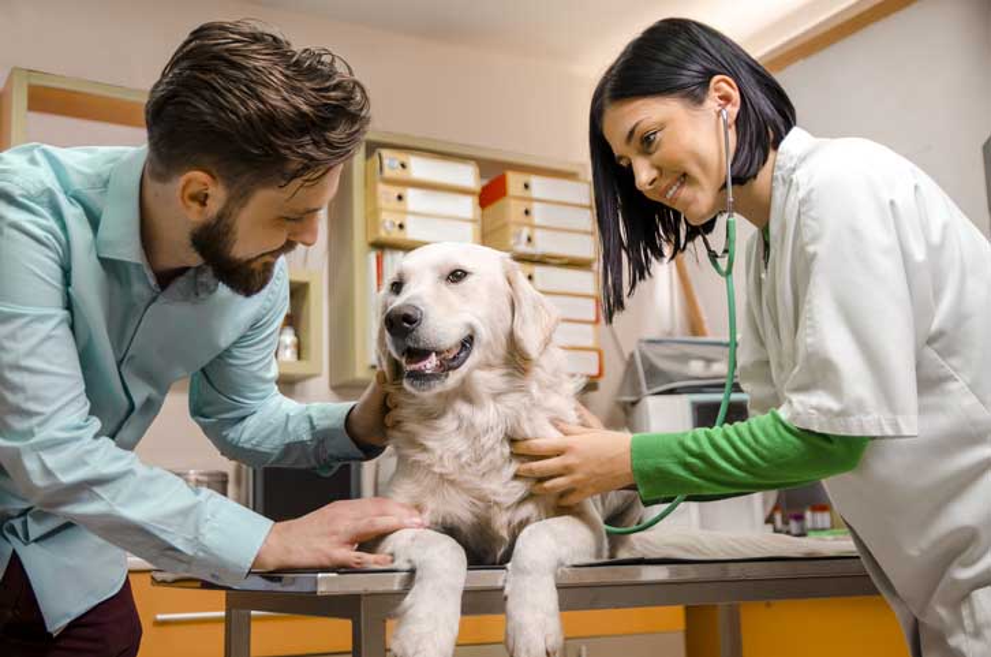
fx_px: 1195
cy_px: 328
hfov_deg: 45.0
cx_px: 496
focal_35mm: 44
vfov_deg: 30.7
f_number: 2.8
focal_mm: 29
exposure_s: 1/200
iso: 320
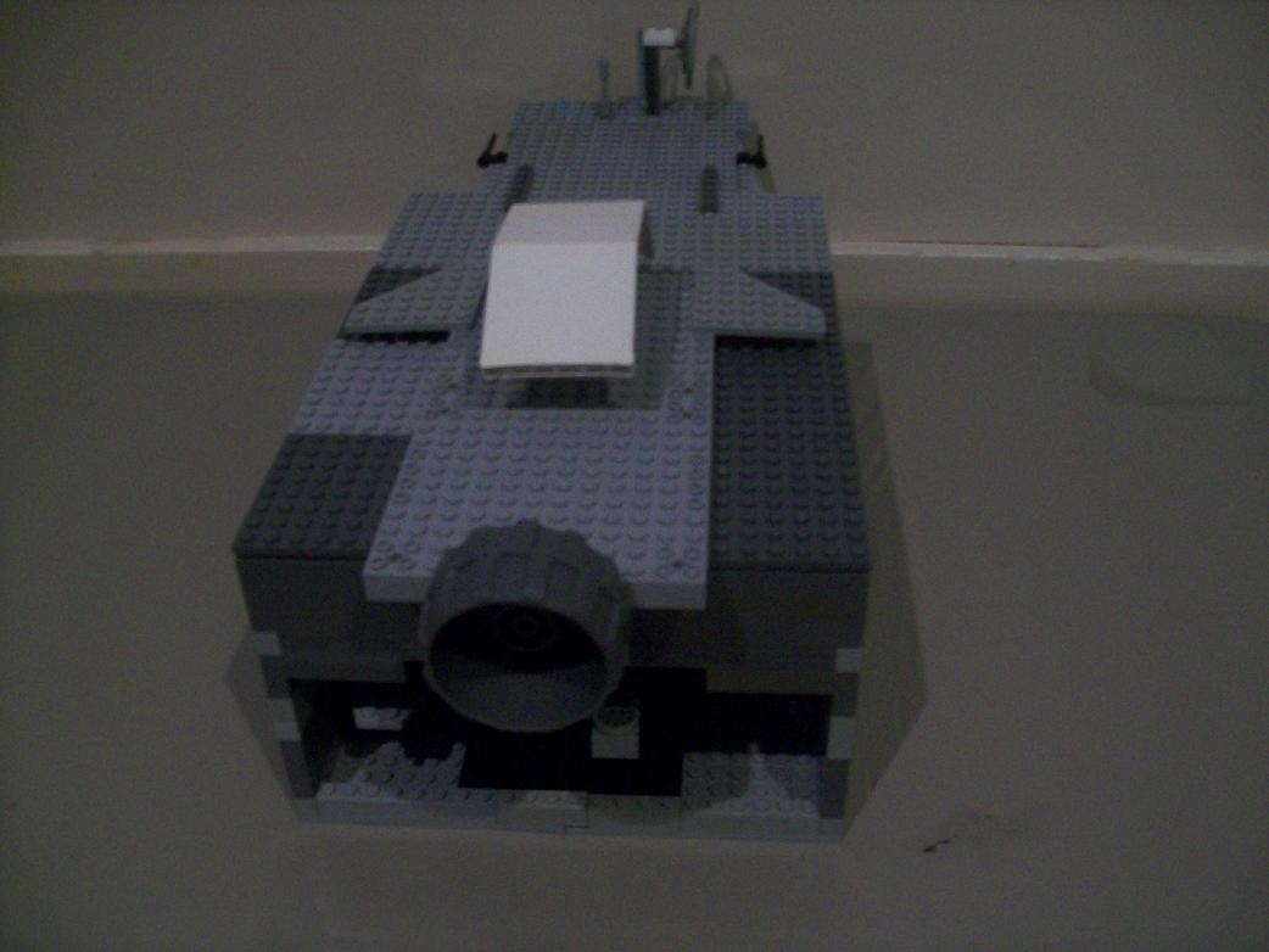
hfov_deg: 51.3
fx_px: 1320
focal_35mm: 36
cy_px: 476
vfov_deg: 39.7
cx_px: 634
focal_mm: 6
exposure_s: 1/8
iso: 200
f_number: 2.7
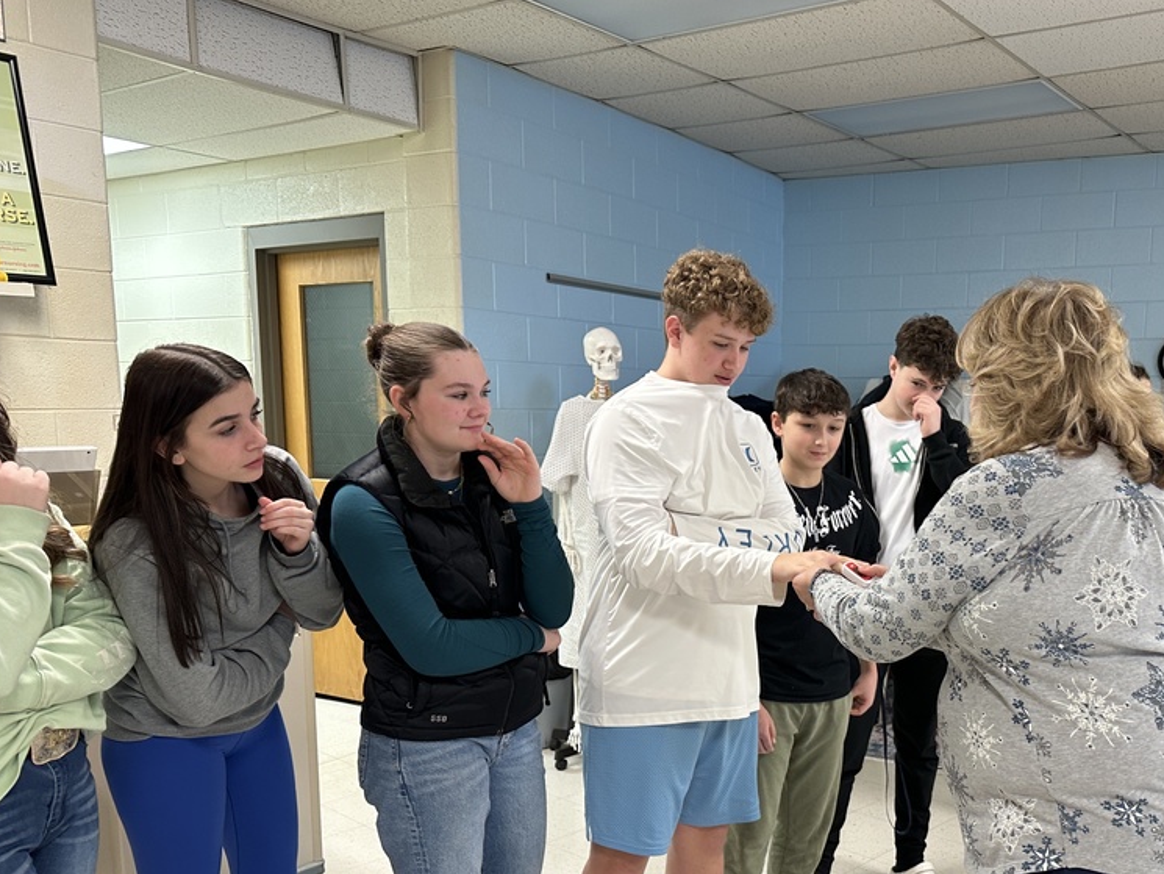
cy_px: 574
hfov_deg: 54.0
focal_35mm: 33
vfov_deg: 42.4
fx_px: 1110
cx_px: 792
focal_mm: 6.86
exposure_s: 1/63
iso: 160
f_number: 1.78
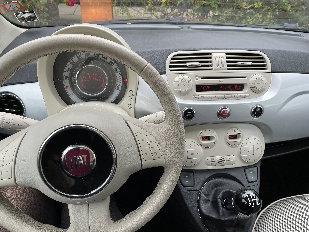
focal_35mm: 26
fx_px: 232
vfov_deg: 53.1
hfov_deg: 67.3
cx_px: 154
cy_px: 116
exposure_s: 1/303
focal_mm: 4.2
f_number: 1.6
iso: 32
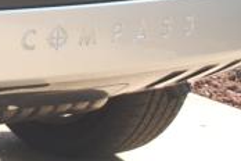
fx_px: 1894
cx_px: -310
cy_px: -185
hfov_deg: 6.9
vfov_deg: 4.8
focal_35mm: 283
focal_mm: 32
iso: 140
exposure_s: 1/125
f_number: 5.6
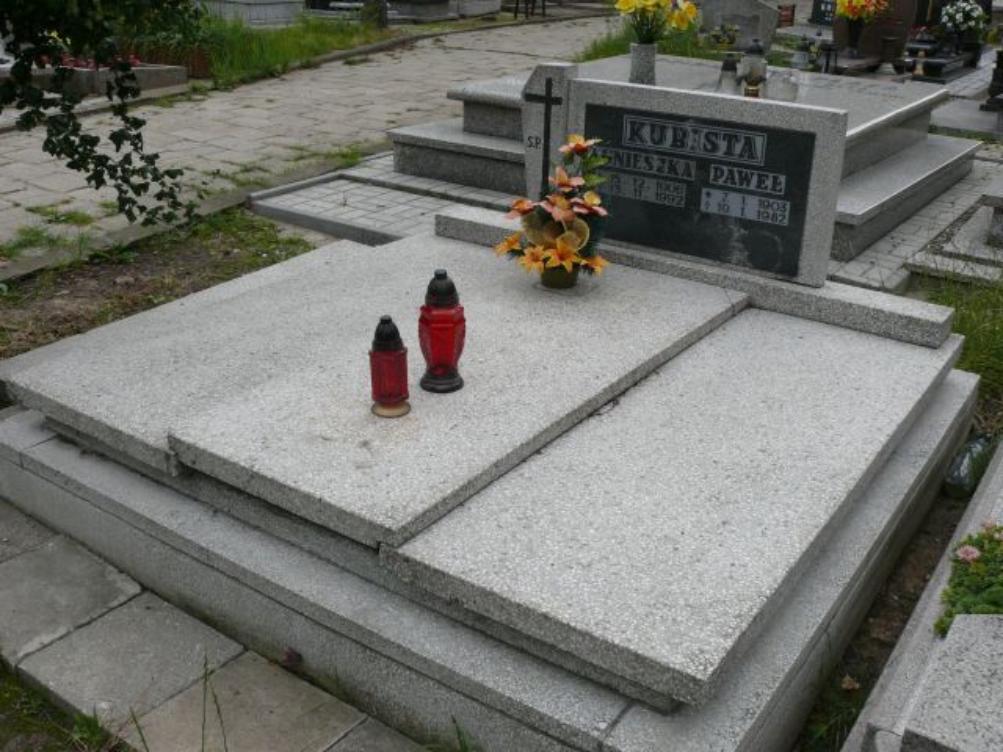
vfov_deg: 40.7
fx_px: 1014
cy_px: 376
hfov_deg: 52.6
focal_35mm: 35
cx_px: 502
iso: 100
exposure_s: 1/320
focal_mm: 7.4
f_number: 5.6
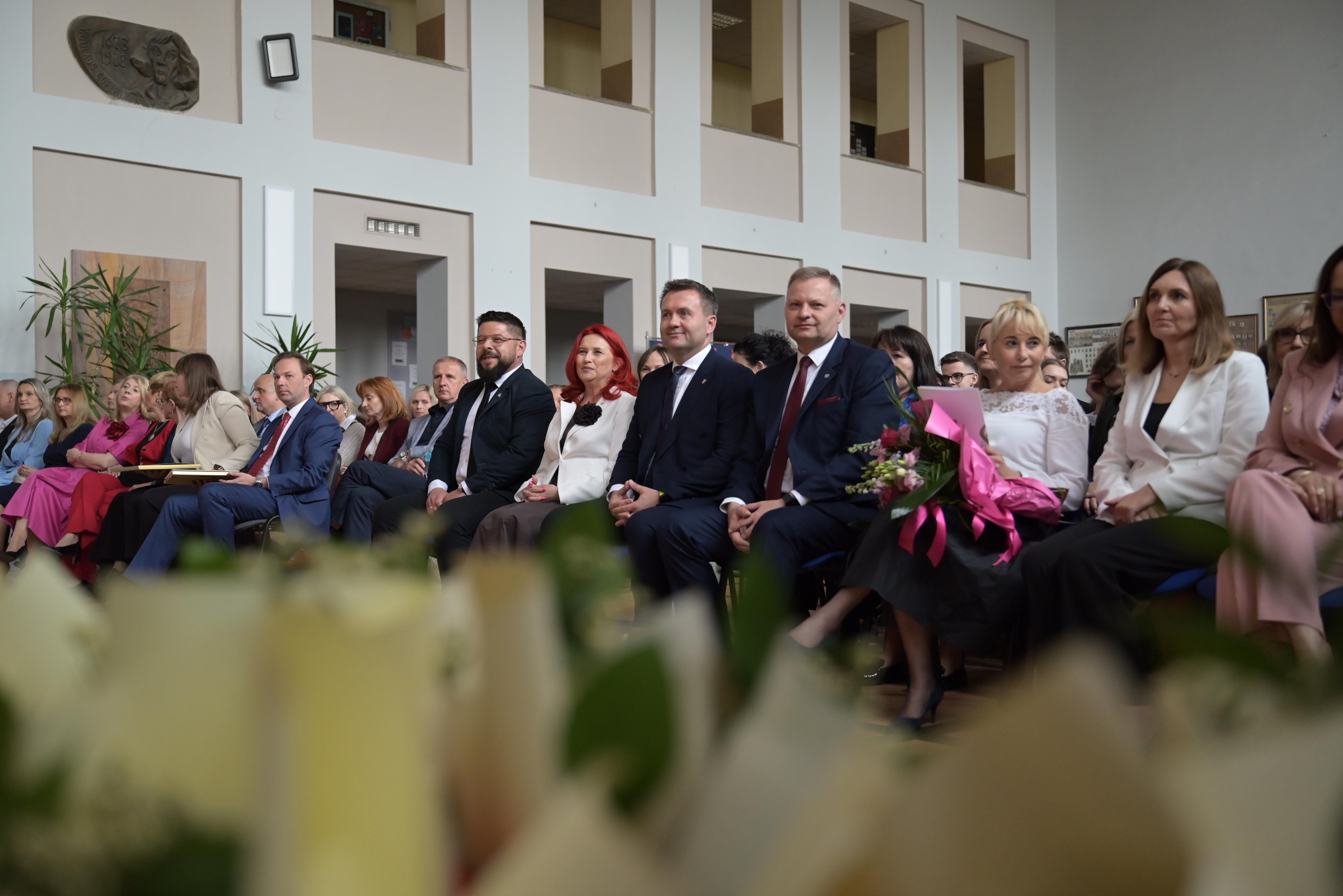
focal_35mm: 38
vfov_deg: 35.1
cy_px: 448
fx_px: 1418
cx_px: 672
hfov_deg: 50.7
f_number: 2.8
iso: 2000
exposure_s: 1/320
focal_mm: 38
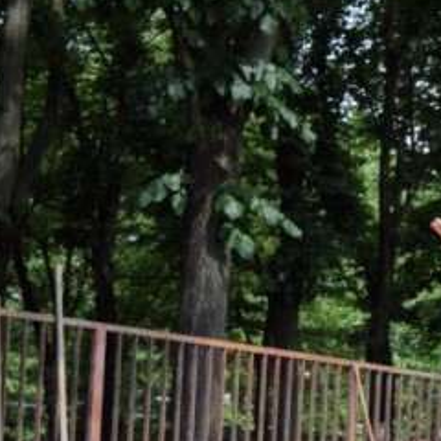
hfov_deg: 20.2
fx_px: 1154
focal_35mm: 80
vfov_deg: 21.4
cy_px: 347
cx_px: 542
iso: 400
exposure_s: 1/1250
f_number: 5
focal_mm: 25
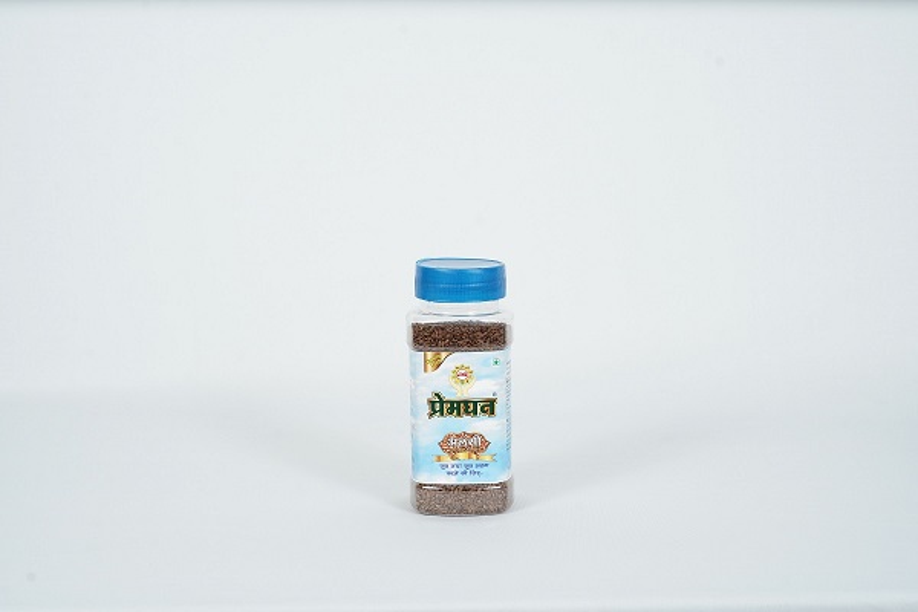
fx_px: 1275
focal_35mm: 50
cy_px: 306
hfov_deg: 39.6
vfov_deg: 27.0
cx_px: 459
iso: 400
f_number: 7.1
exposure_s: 1/200
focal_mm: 50
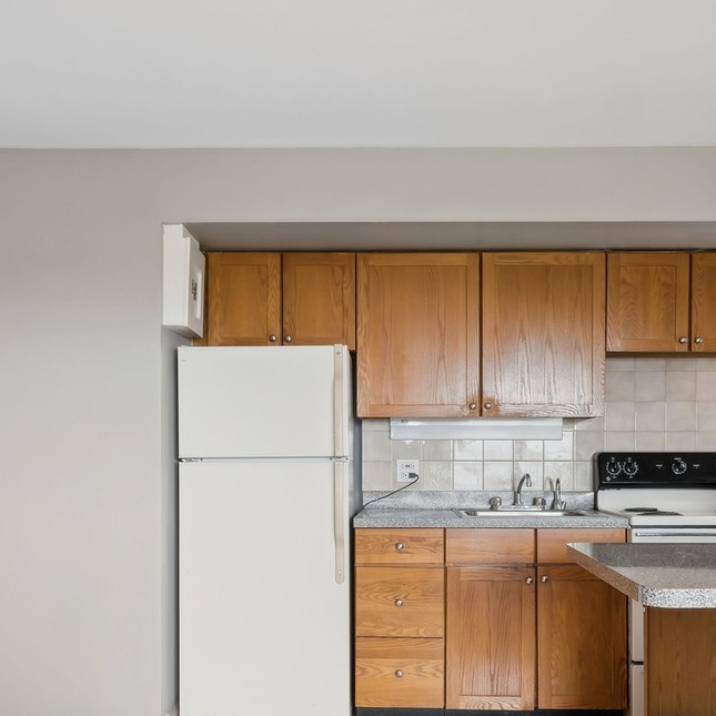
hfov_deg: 51.0
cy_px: 454
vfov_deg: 50.5
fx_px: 749
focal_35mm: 32
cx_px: 404
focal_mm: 15
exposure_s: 1/2
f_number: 11
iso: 250
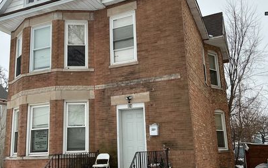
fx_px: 278
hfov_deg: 51.4
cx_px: 115
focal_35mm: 38
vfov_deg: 33.6
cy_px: 93
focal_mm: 3
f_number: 1.8
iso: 25
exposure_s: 1/486
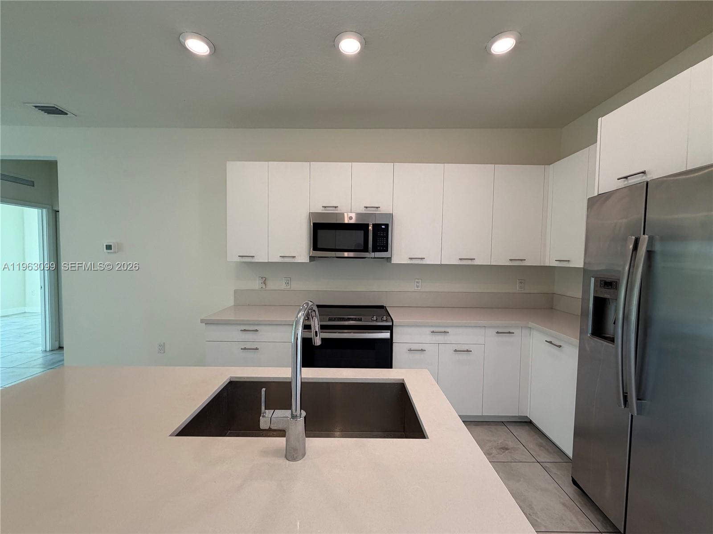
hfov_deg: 102.1
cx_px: 356
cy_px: 267
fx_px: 288
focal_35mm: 14
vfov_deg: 85.7
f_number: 2.2
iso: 125
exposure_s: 1/120
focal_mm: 2.22
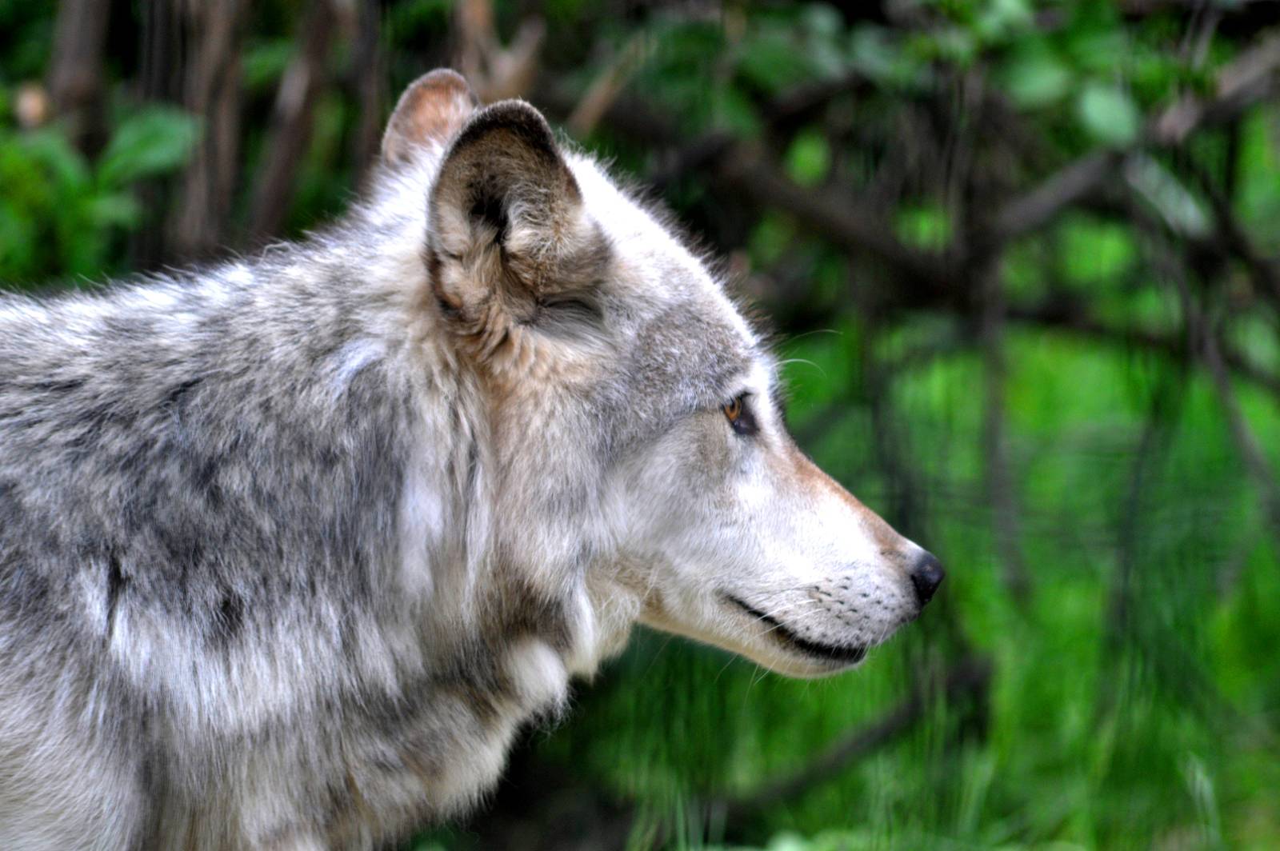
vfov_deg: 3.8
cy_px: 426
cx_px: 640
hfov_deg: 5.7
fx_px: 12789
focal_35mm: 360
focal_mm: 240
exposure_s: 1/200
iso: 400
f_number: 5.3
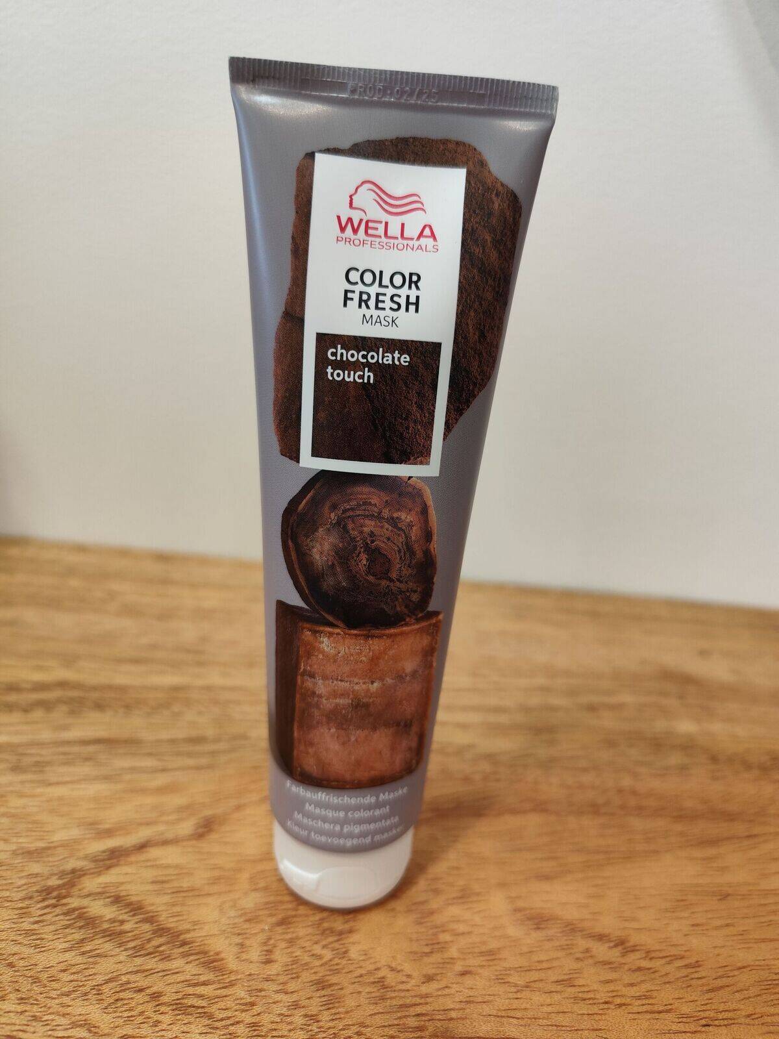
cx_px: 390
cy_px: 520
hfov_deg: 58.9
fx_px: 690
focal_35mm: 23
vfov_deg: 73.9
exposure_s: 1/100
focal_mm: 6.19
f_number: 1.65
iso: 500
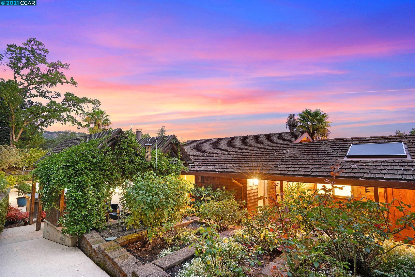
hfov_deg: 90.0
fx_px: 207
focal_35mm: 18
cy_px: 138
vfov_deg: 67.4
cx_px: 208
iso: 400
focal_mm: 18
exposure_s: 30
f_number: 9
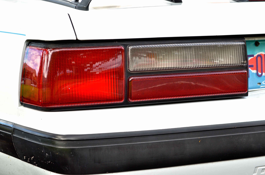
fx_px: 639
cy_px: 88
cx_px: 132
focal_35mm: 87
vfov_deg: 15.6
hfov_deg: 23.4
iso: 400
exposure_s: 1/160
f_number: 8
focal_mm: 58
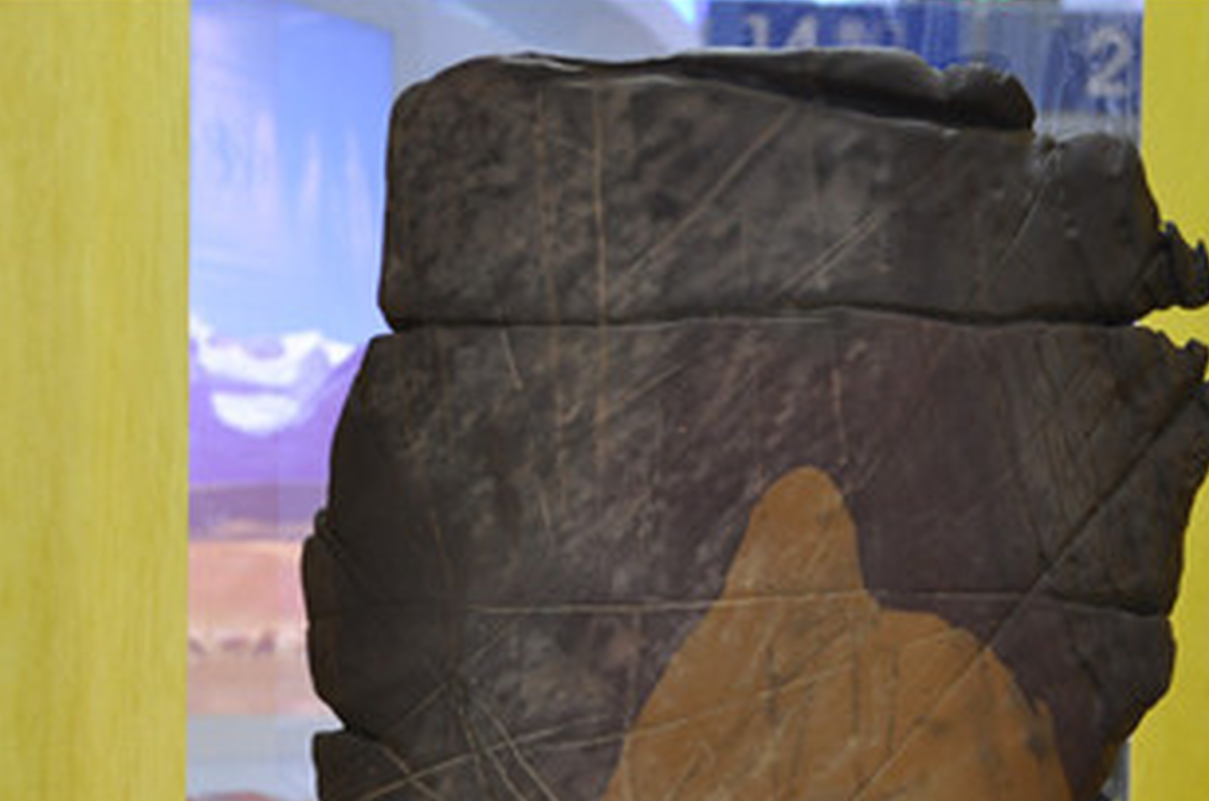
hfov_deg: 26.7
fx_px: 2547
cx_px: 703
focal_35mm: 76
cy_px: 774
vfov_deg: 17.5
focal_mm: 26
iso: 800
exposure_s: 1/80
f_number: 4.5
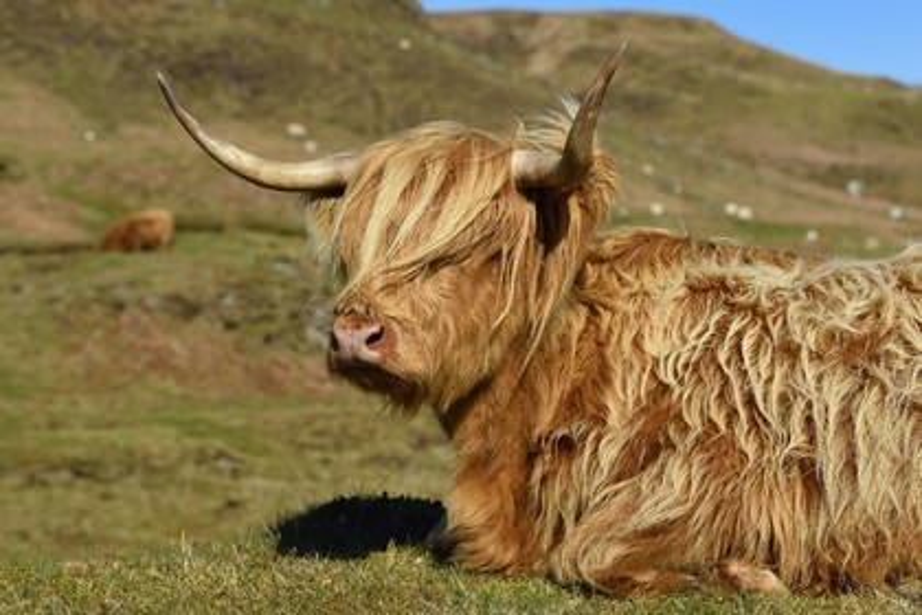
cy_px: 308
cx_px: 461
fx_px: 2689
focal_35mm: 105
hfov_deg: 19.5
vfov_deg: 13.0
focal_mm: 105
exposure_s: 1/640
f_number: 7.1
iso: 200
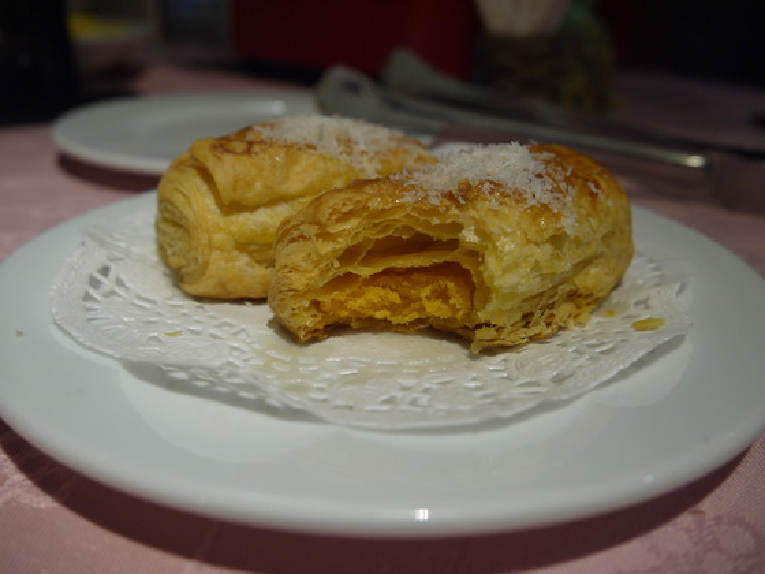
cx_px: 381
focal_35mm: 30
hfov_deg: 60.0
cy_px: 282
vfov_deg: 46.8
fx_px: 663
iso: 250
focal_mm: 14
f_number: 3.5
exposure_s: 1/60
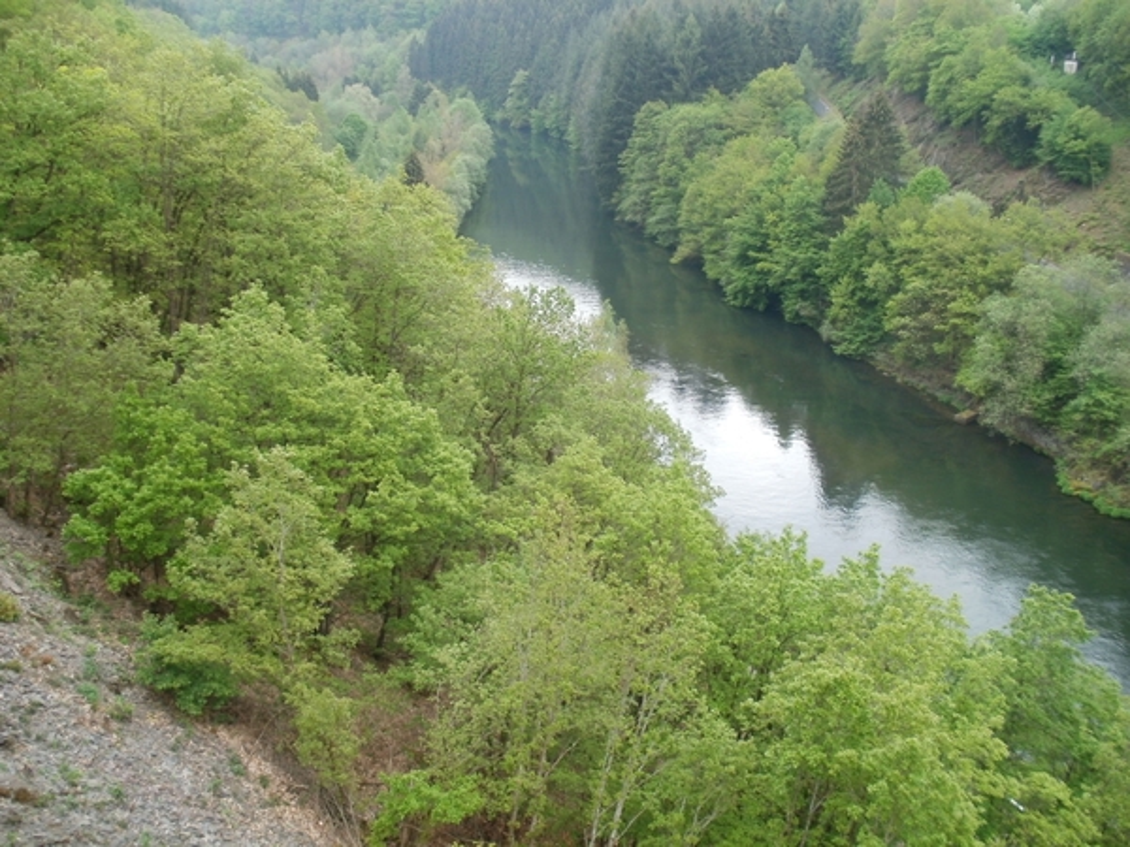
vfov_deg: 39.7
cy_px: 424
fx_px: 1175
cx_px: 565
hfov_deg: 51.4
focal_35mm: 36
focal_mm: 6.3
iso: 100
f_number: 3.5
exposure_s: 1/60
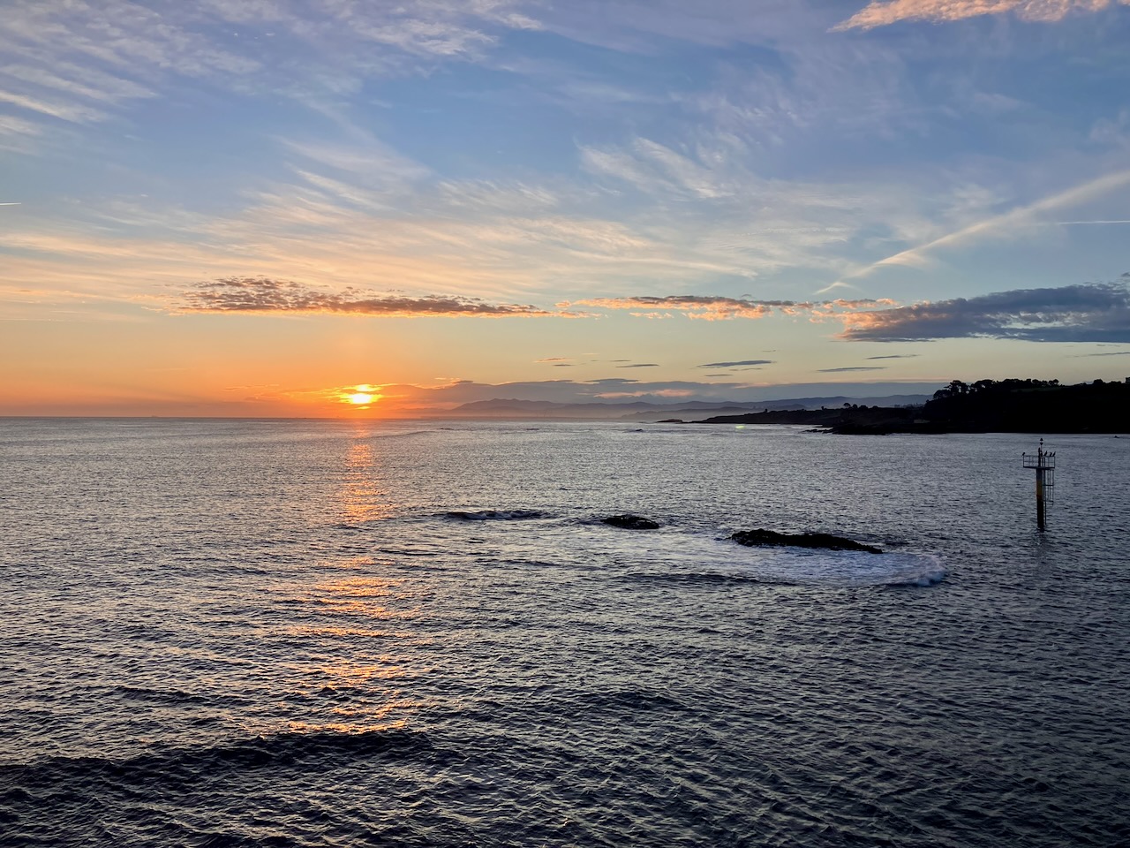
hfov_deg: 63.4
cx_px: 565
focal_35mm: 28
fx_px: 914
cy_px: 424
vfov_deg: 49.7
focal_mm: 3.99
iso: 32
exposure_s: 1/838
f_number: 1.8
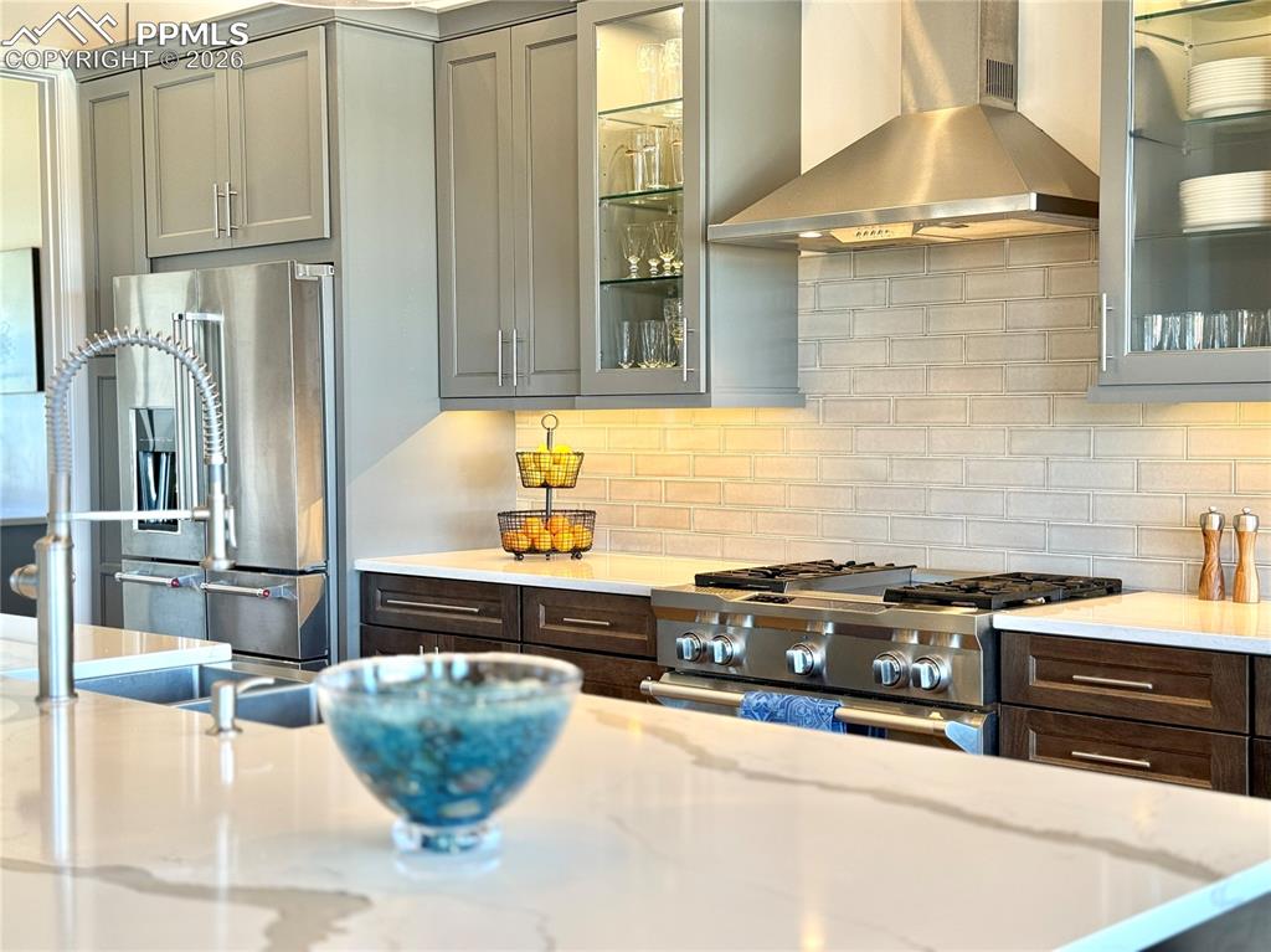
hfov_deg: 39.7
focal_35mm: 48
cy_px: 476
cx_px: 636
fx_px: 1762
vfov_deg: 30.2
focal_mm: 6.76
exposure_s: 1/60
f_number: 1.78
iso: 64
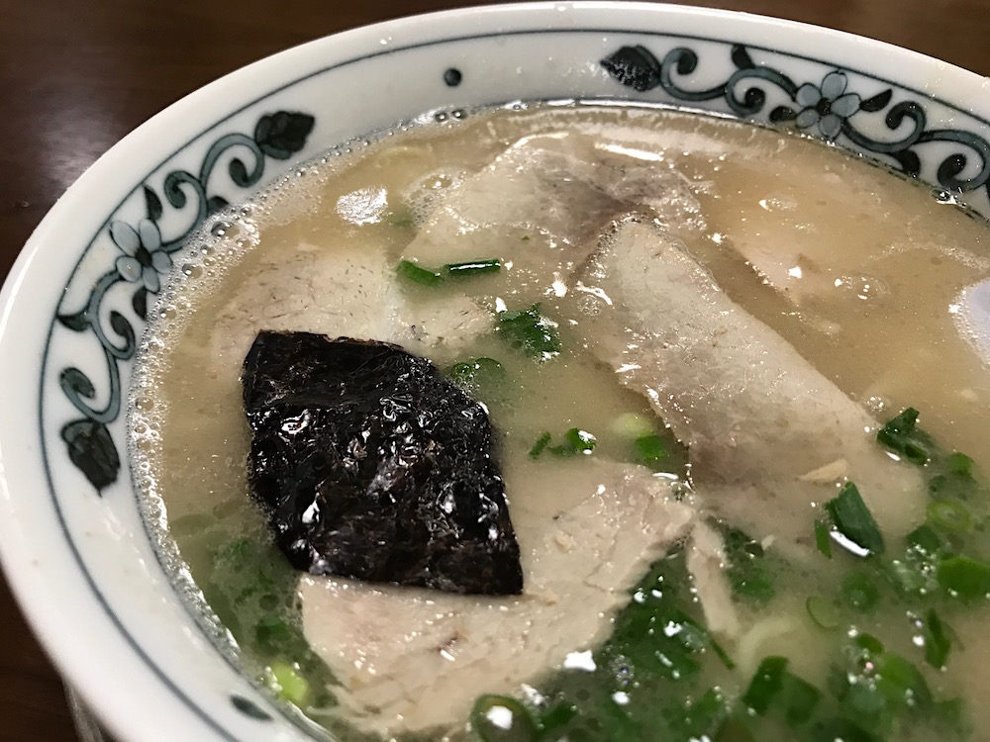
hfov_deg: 63.4
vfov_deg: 49.7
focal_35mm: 28
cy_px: 371
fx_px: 801
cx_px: 495
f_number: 1.8
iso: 40
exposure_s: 1/20
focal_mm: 3.99
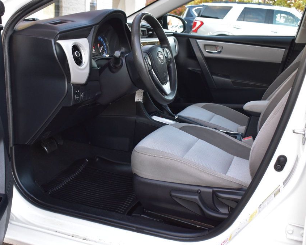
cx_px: 137
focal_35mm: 43
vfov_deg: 35.2
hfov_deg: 43.2
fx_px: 386
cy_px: 122
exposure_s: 1/15
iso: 1100
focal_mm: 25
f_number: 6.3
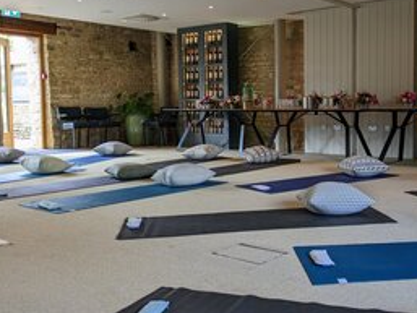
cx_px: 295
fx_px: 506
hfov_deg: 43.8
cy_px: 141
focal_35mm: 42
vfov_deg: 34.3
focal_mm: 4.38
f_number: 1.73
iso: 47
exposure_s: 1/50
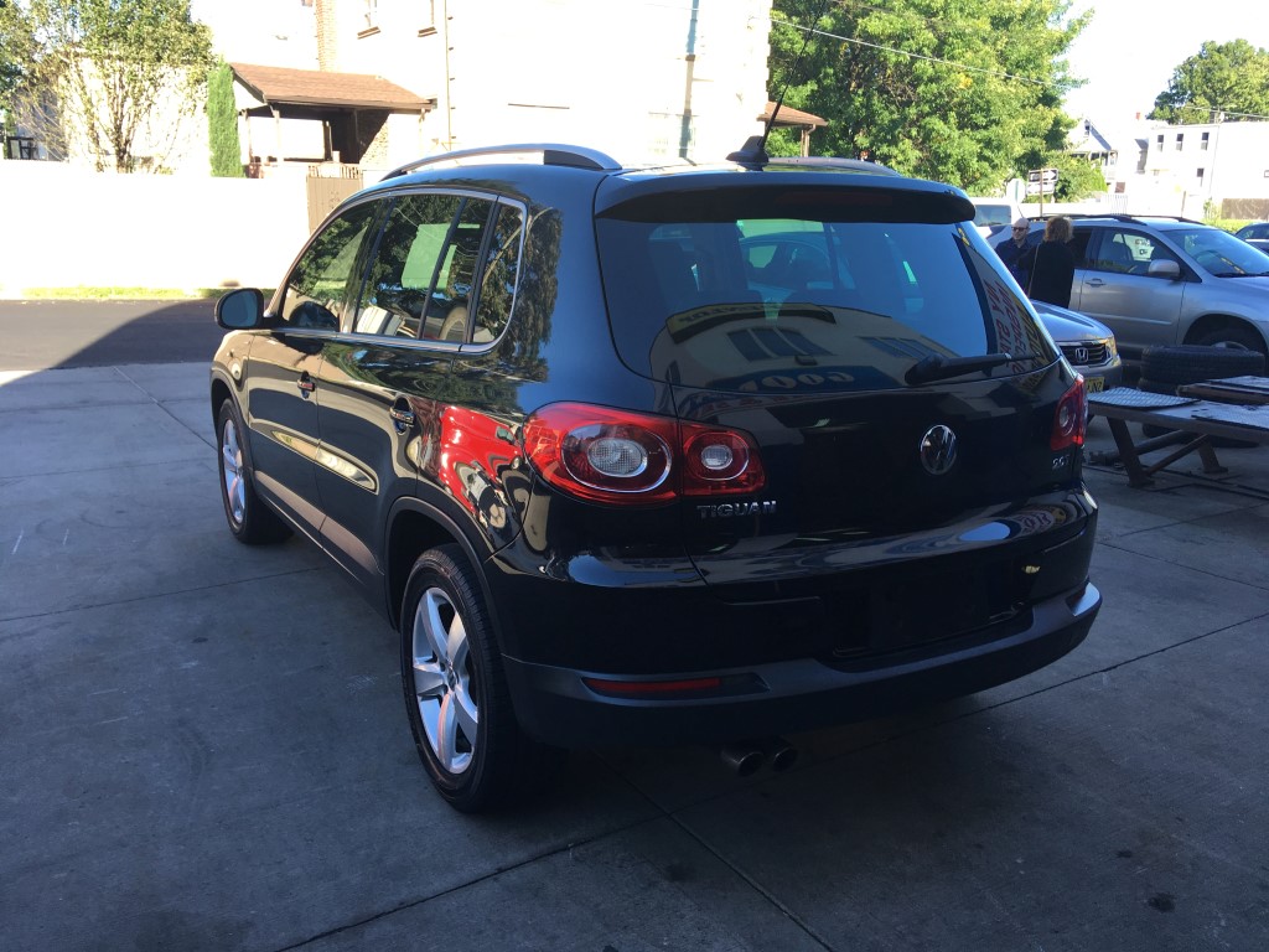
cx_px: 634
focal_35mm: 29
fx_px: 1063
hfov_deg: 61.7
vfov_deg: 48.2
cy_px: 476
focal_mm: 4.15
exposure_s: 1/203
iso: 25
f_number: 2.2
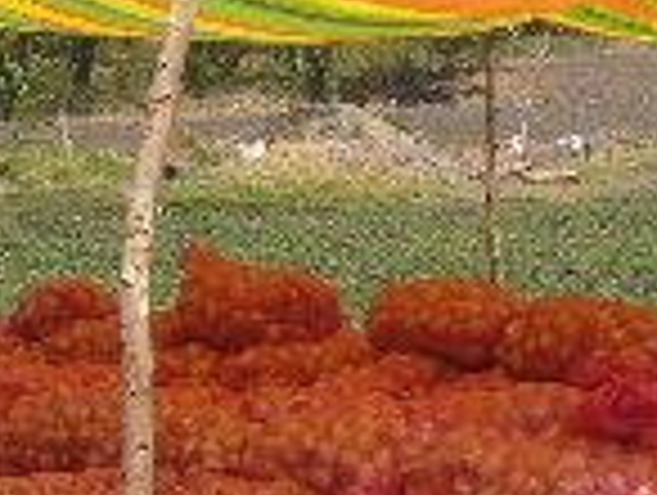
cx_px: 338
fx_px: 2909
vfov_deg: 9.7
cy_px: 189
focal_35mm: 153
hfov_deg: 12.9
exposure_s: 1/400
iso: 80
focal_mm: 5.8
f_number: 5.6
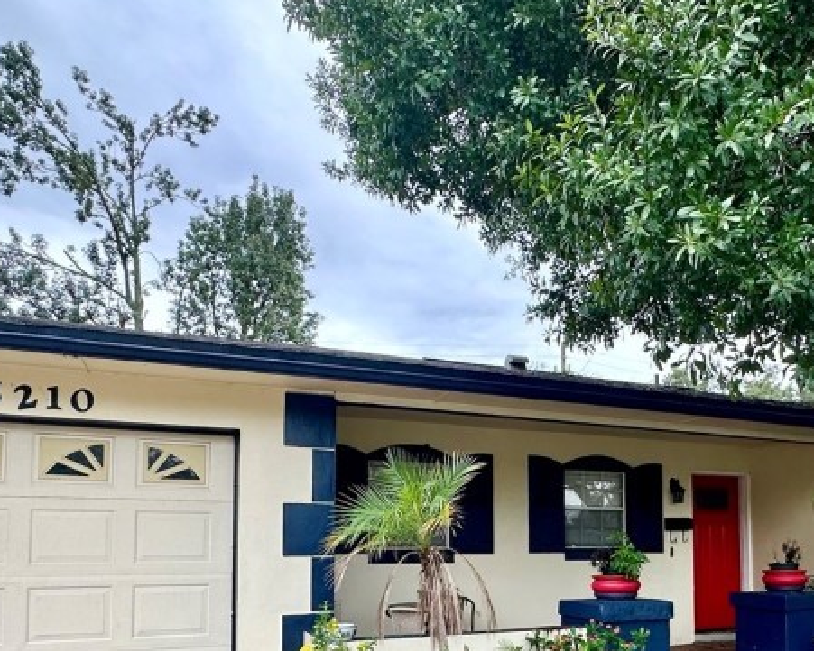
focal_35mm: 31
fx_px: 747
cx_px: 522
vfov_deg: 45.0
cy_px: 510
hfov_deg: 56.3
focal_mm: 2.22
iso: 40
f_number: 2.2
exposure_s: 1/228
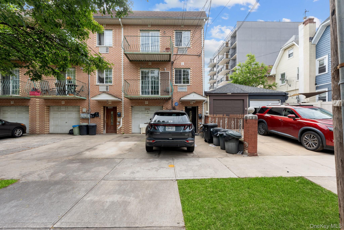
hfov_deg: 104.3
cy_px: 115
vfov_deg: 81.2
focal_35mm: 14
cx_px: 172
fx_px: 134
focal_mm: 14
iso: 200
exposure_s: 1/15
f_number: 10
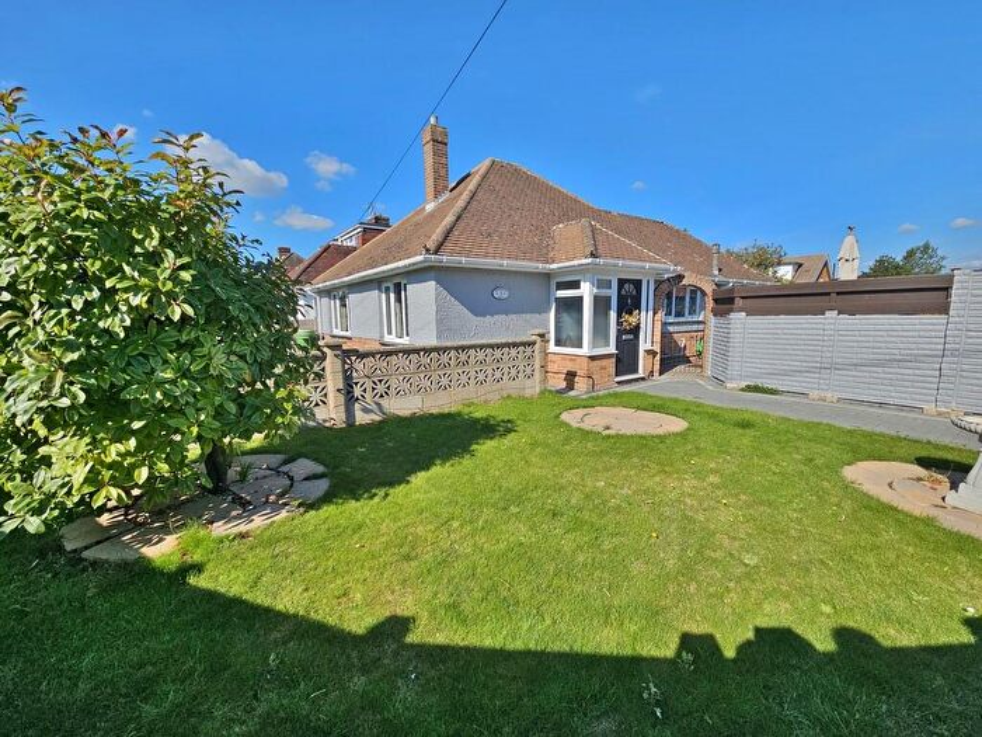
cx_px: 491
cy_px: 368
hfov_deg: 106.2
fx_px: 369
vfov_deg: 89.9
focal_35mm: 13
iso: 50
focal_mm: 2.2
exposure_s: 1/2283
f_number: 2.2
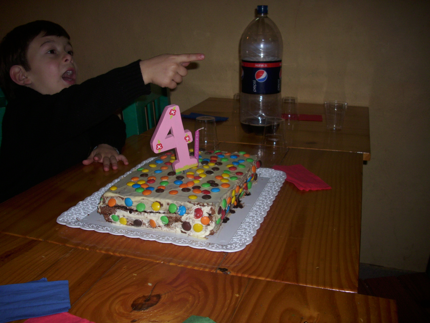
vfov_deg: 45.4
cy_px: 162
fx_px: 385
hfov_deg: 58.4
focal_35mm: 31
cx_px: 215
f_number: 2.8
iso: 50
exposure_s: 1/30
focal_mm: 6.2
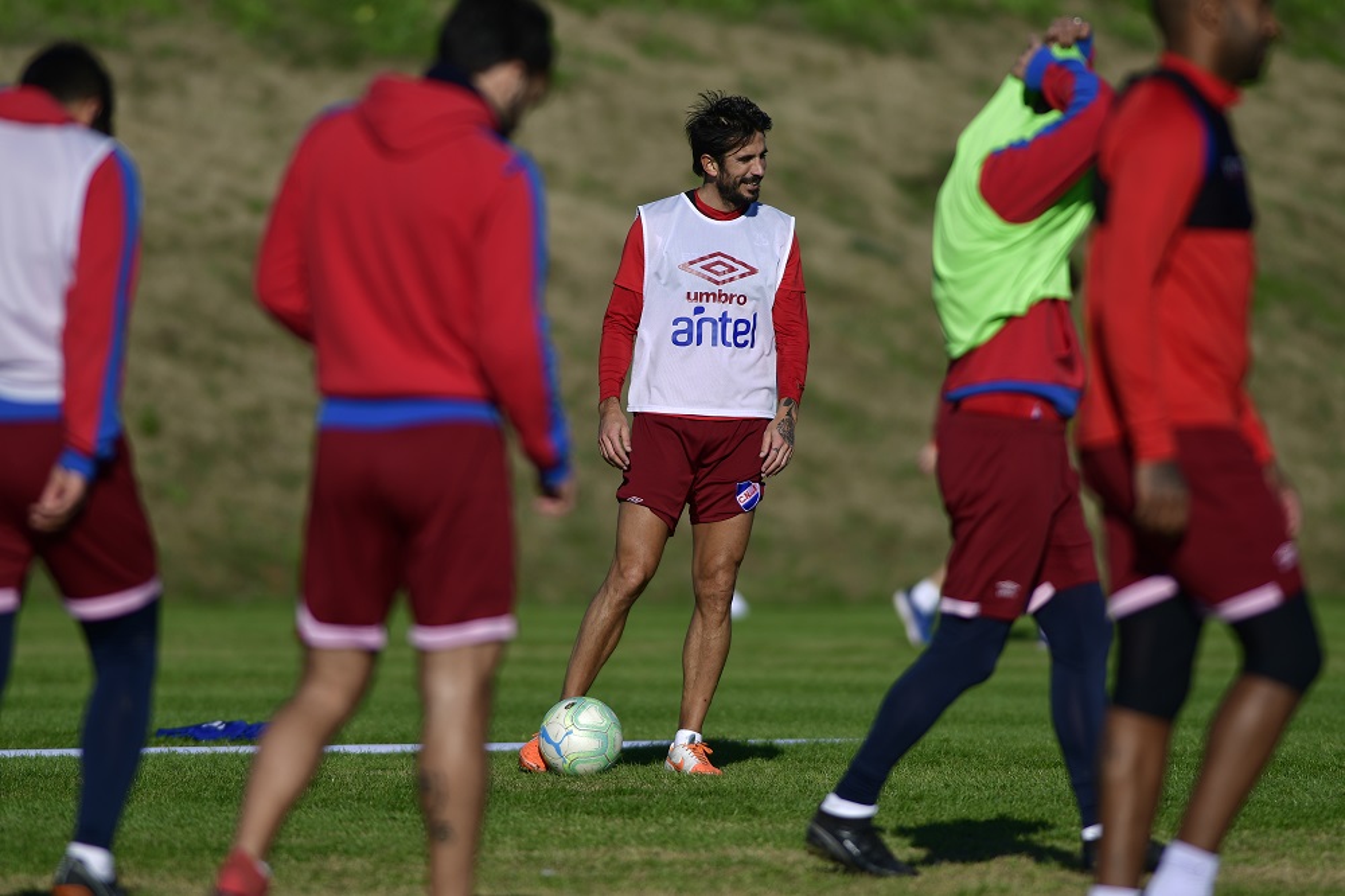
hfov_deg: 4.6
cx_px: 672
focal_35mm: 450
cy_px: 448
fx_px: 16806
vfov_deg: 3.1
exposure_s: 1/1600
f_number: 3.5
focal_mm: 300
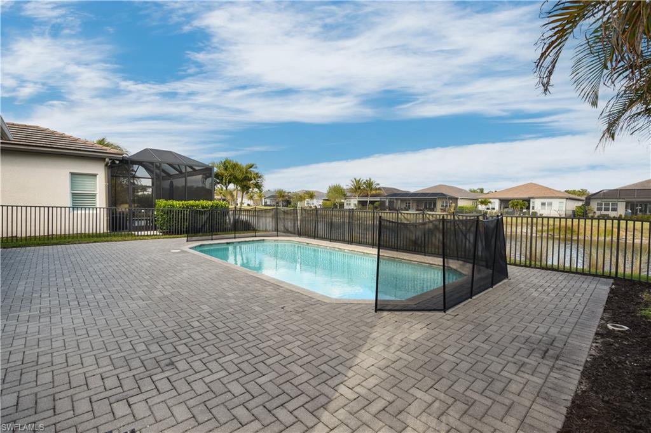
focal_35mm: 36
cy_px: 216
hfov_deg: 53.1
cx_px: 326
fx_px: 651
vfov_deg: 36.8
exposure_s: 1/100
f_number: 8
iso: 100
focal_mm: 24
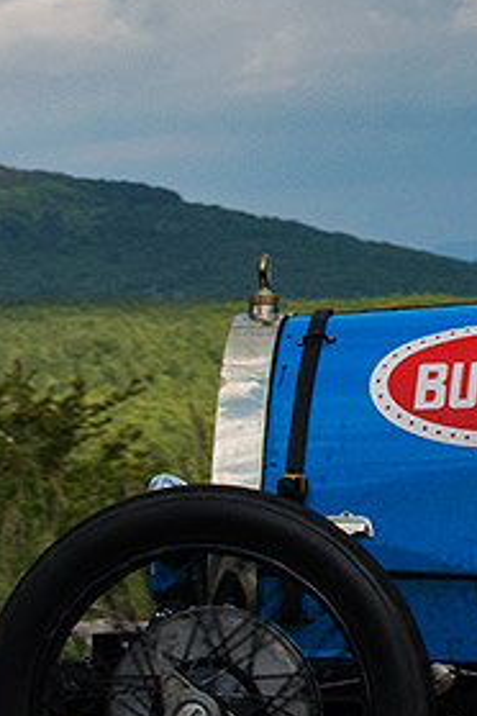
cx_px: 528
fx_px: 4273
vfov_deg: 9.6
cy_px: 160
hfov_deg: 6.4
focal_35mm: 215
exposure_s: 1/1000
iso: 400
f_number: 8
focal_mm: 30
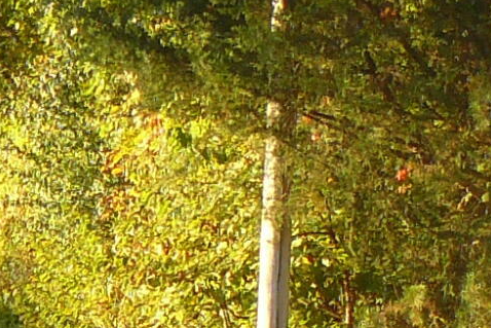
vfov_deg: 5.7
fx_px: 3206
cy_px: 708
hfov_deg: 8.6
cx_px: -141
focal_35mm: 235
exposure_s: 1/100
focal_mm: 6
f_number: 3.2
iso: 100
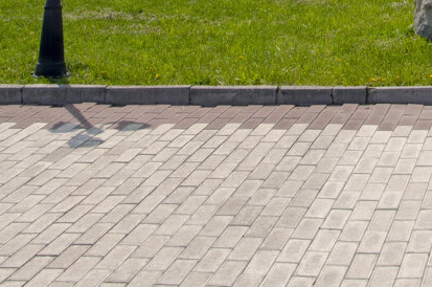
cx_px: 347
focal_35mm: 96
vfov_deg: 13.5
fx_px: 1150
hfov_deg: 21.0
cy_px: -123
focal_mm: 22
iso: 640
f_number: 22
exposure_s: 1/200
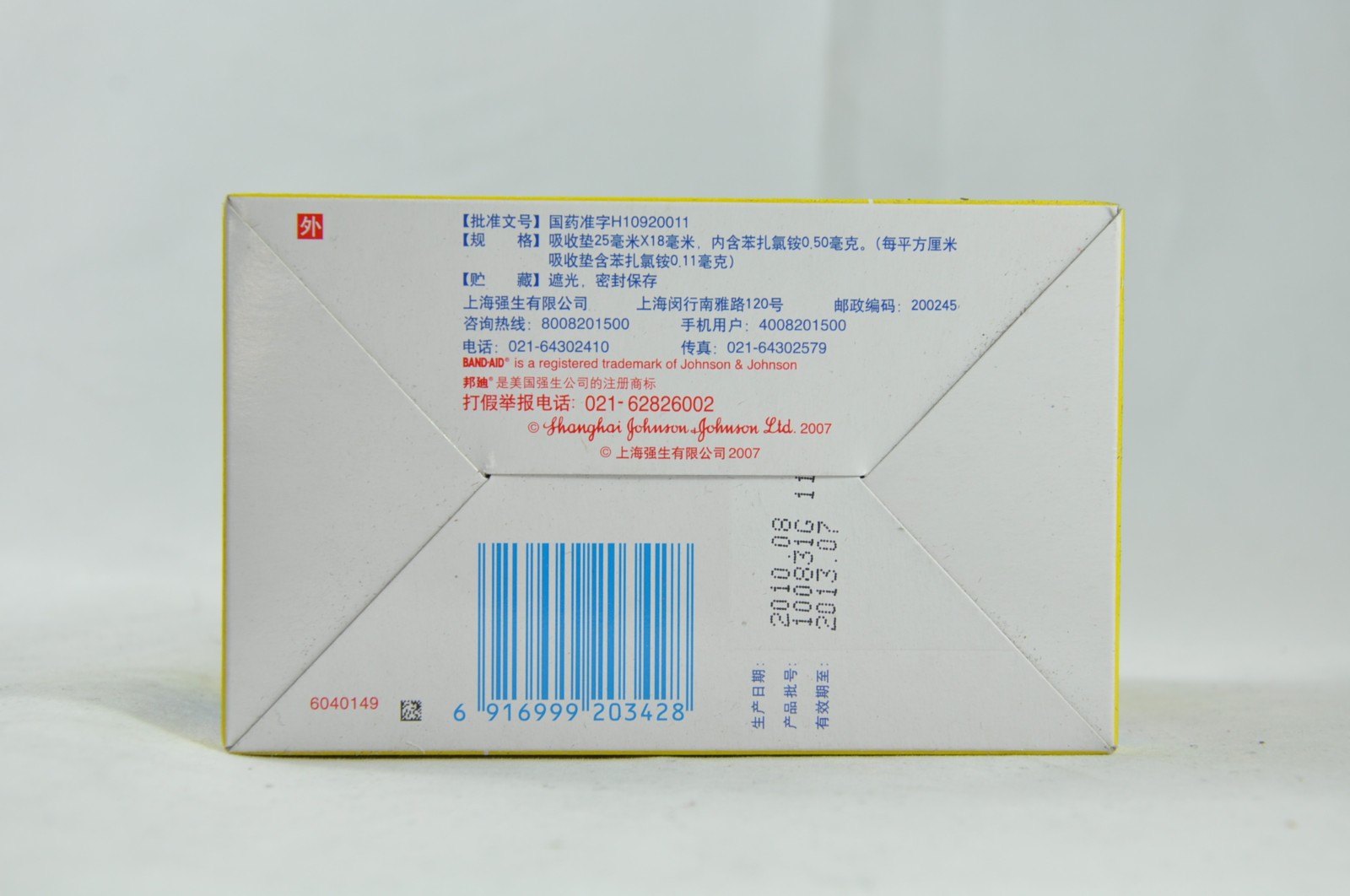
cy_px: 448
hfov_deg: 29.9
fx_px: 2528
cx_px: 675
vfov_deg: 20.1
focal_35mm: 68
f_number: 9
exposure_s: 1/25
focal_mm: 45
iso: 200
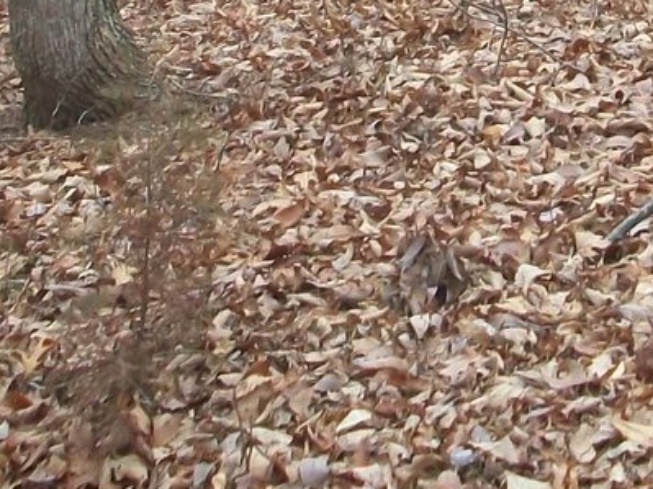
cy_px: -343
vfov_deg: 10.9
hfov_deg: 15.3
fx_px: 2433
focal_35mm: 129
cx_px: 438
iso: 80
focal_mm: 5.7
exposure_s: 1/320
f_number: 2.8
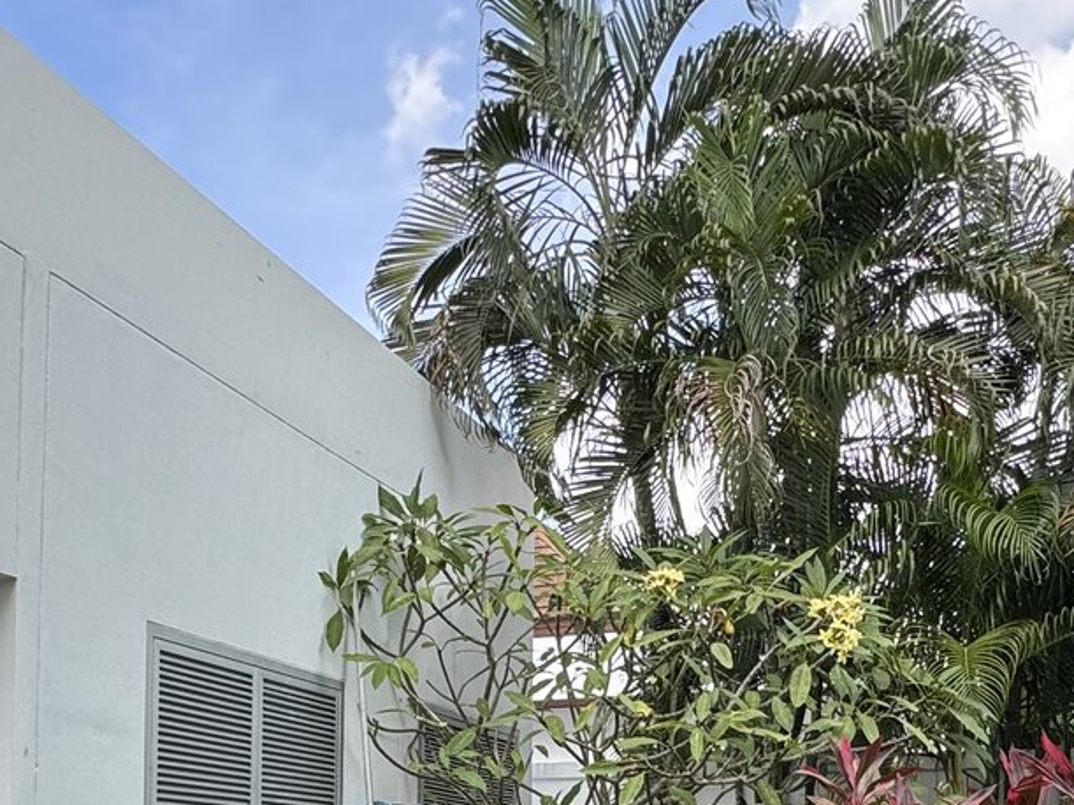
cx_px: 462
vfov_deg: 30.2
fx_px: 1365
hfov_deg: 42.9
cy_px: 837
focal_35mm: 44
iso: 40
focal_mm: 2.22
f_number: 2.2
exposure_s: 1/359
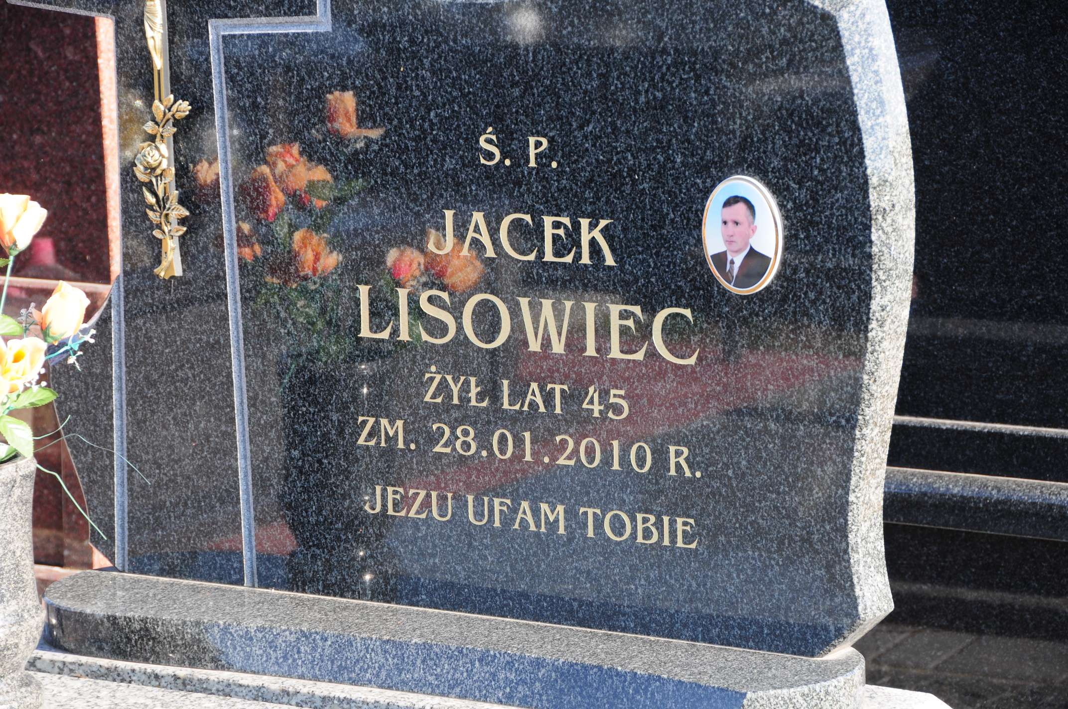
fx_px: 3645
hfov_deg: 16.7
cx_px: 534
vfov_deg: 11.1
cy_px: 354
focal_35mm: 123
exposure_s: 1/125
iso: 200
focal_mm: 82
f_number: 7.1
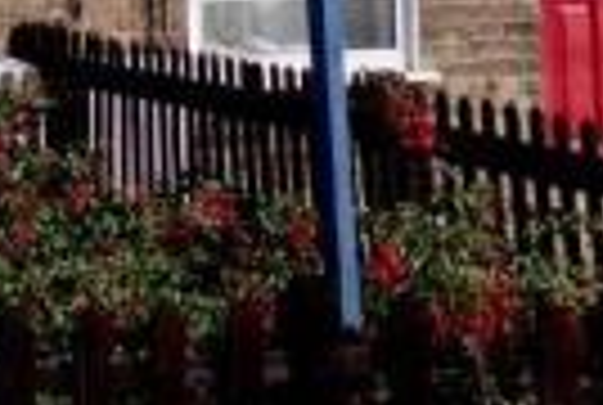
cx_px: -470
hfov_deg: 12.4
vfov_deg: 8.4
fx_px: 2535
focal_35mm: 151
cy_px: -574
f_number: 10
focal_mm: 21.25
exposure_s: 1/1000
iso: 800
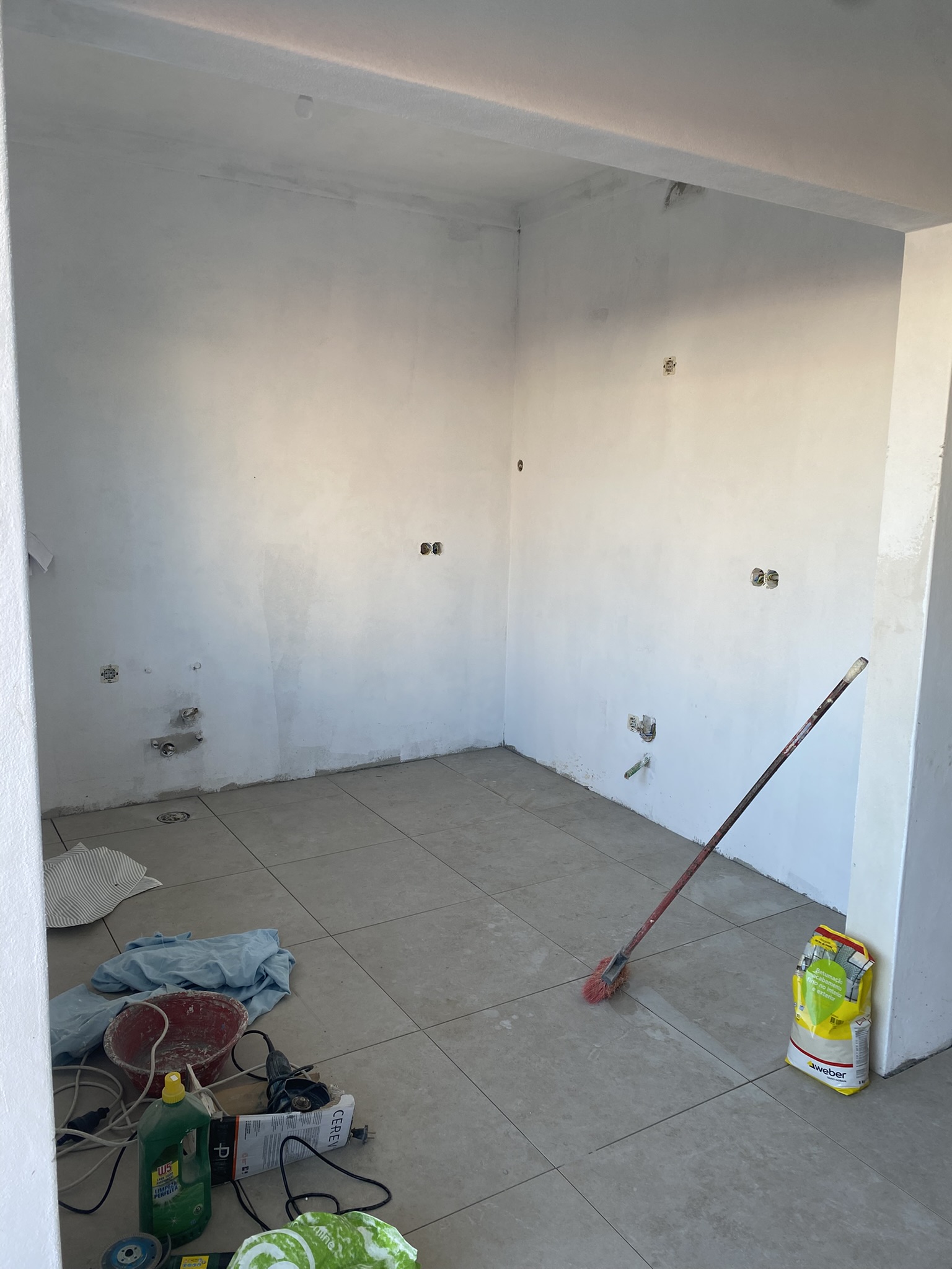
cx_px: 476
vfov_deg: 67.3
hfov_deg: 53.1
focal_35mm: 26
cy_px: 634
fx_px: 953
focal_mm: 4.25
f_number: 1.8
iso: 32
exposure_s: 1/122
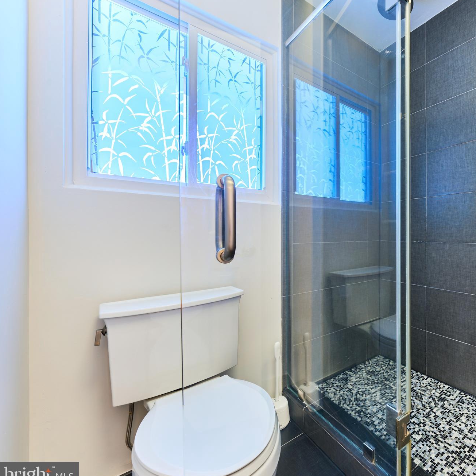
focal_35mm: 16
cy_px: 239
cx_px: 372
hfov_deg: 78.9
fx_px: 249
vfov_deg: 87.4
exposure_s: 1/4
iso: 200
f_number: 9
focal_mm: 12
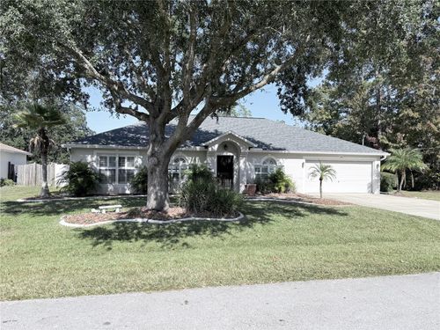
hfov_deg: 71.6
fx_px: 305
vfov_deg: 56.8
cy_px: 165
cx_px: 220
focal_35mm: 24
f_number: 1.78
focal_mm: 6.76
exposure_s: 1/3584
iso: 80
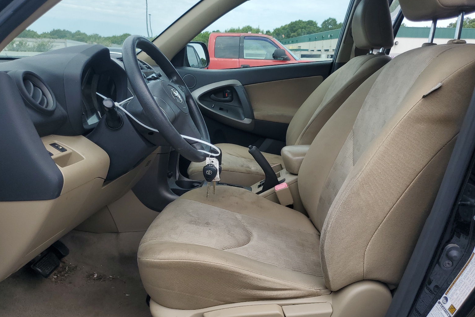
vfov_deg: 46.4
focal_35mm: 28
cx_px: 233
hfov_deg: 65.5
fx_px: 369
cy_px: 151
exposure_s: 1/1429
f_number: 1.5
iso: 50
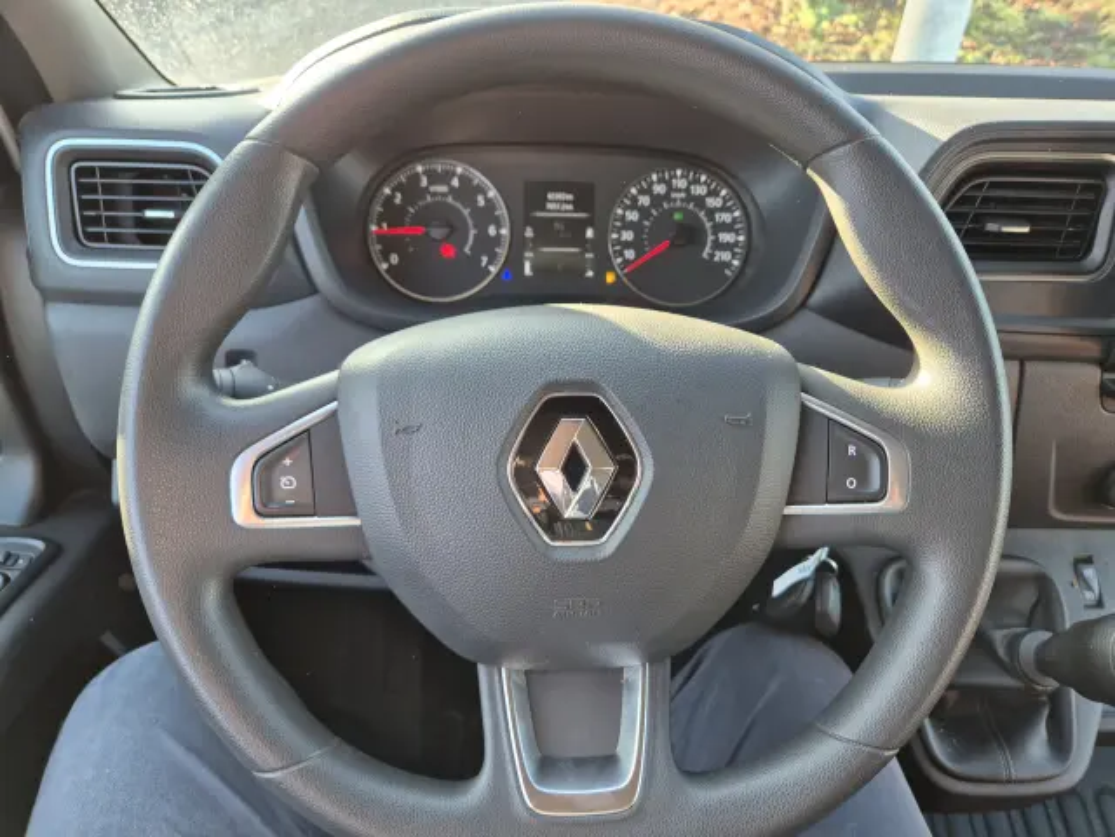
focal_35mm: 23
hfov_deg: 73.9
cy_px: 418
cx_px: 558
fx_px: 741
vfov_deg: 58.9
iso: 200
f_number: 1.8
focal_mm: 5.4
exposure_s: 1/180
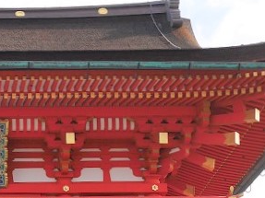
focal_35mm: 109
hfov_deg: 17.2
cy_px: 181
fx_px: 834
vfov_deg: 13.4
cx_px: -54
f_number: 6.3
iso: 200
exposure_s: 1/320
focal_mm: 16
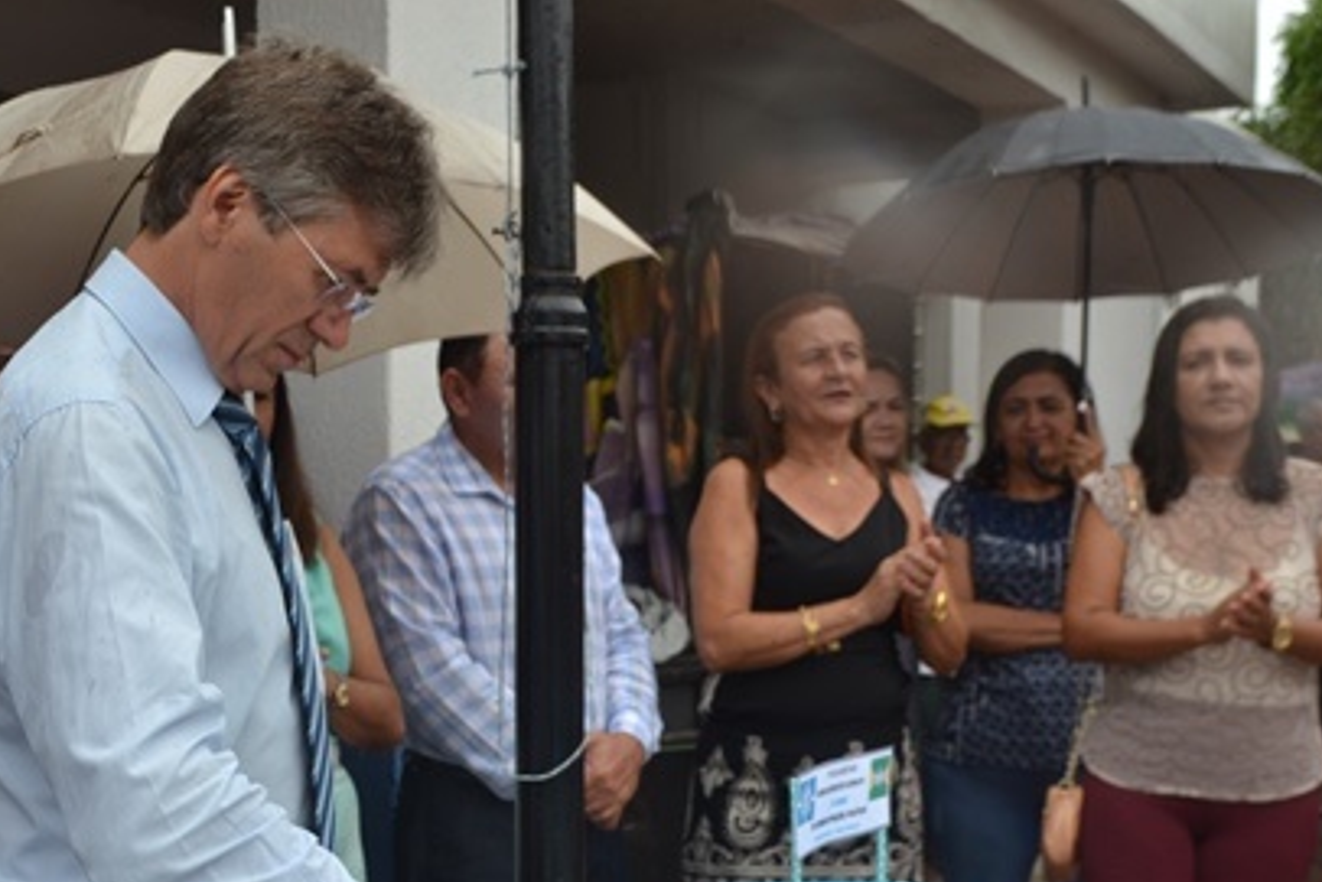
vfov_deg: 25.6
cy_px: 692
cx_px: 563
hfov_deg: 38.1
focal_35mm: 52
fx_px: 1910
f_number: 5.6
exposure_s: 1/125
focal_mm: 22
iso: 100
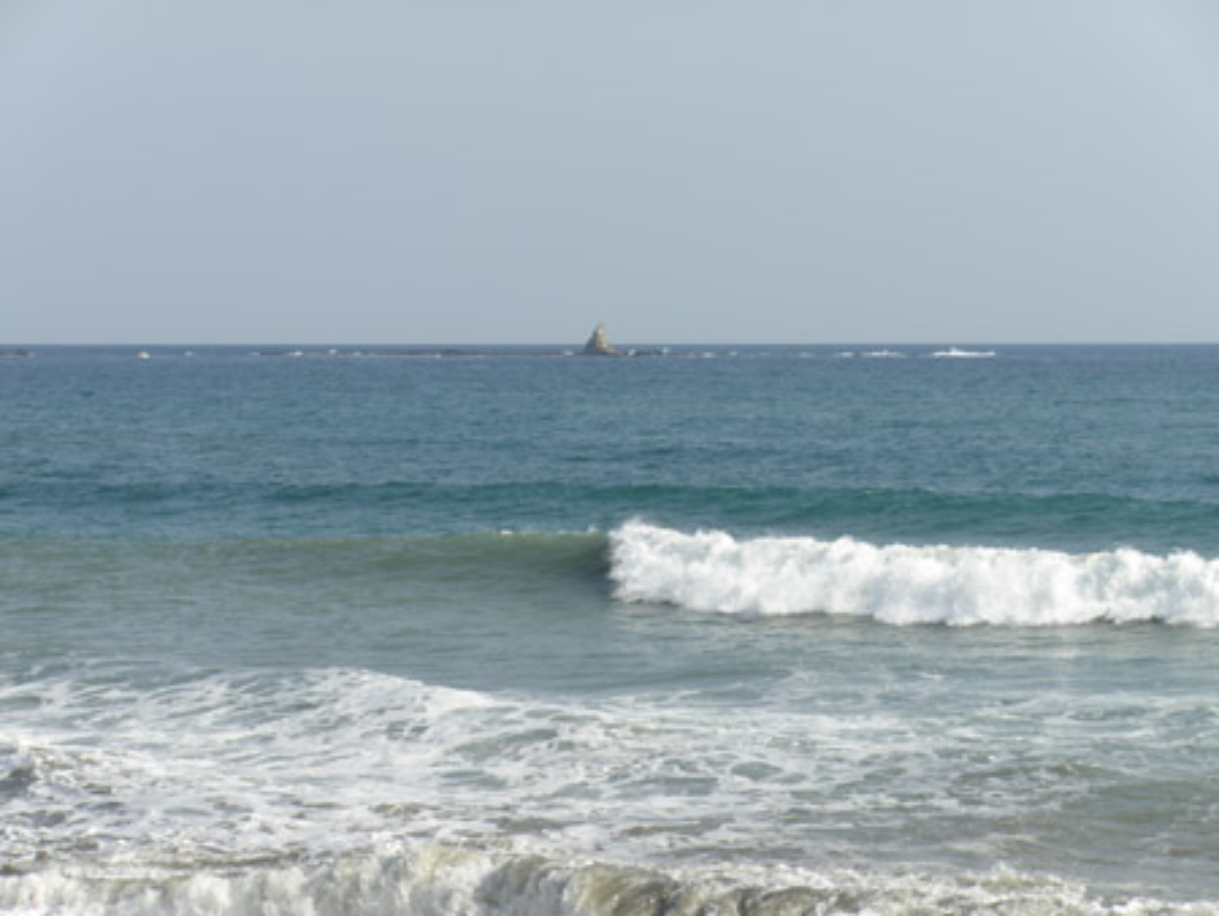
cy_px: 458
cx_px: 610
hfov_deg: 16.5
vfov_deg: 12.5
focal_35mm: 119
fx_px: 4193
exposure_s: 1/500
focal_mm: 21
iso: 64
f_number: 5.1
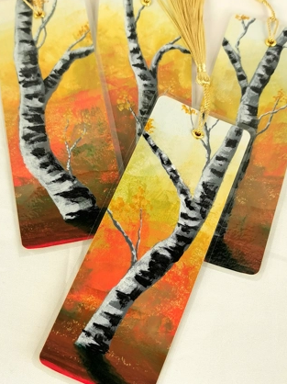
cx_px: 140
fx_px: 598
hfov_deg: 27.0
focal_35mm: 54
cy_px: 186
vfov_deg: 35.6
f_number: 1.6
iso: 50
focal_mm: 5.56
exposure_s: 1/159
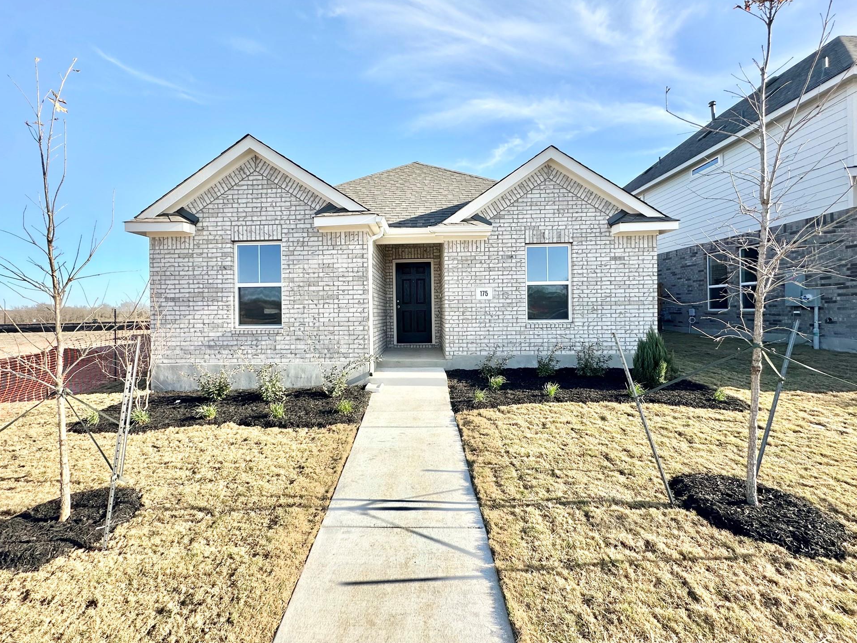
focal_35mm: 15
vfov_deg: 81.7
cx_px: 405
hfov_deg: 98.1
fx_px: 371
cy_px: 311
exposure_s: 1/924
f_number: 2.2
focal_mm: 2.22
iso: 40
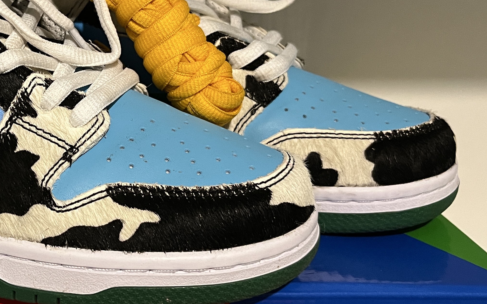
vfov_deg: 23.5
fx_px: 730
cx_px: 61
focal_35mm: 55
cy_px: 111
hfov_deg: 35.0
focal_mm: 5.1
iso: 320
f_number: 1.6
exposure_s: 1/50
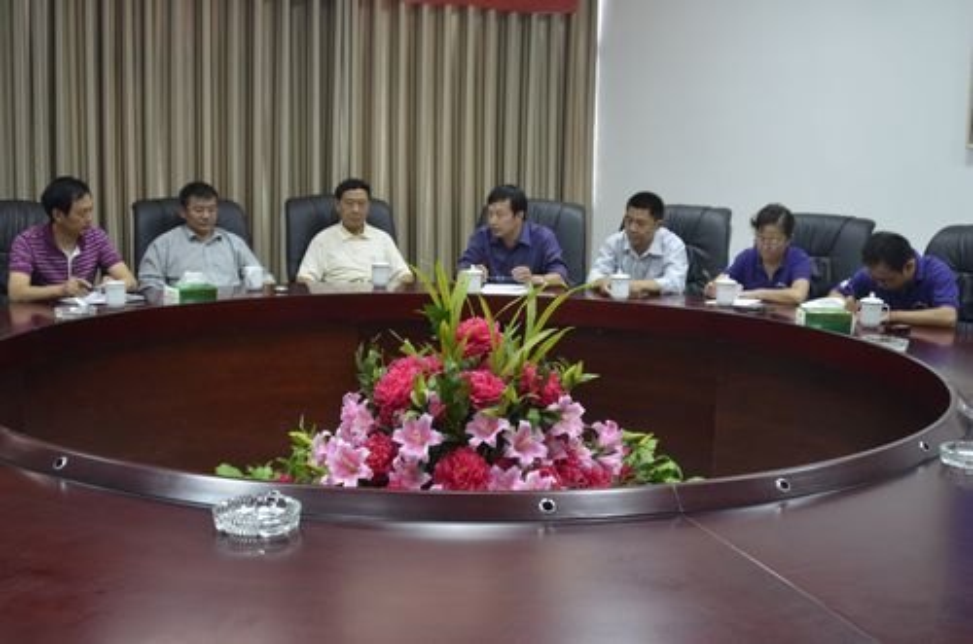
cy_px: 322
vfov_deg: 31.7
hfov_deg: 46.5
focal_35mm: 42
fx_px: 1133
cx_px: 486
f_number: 3.5
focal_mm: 28
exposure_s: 1/30
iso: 900
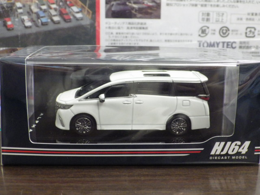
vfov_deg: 29.1
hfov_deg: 38.2
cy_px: 98
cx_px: 130
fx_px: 376
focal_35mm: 50
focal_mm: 9
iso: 1000
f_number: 3.8
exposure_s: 1/25
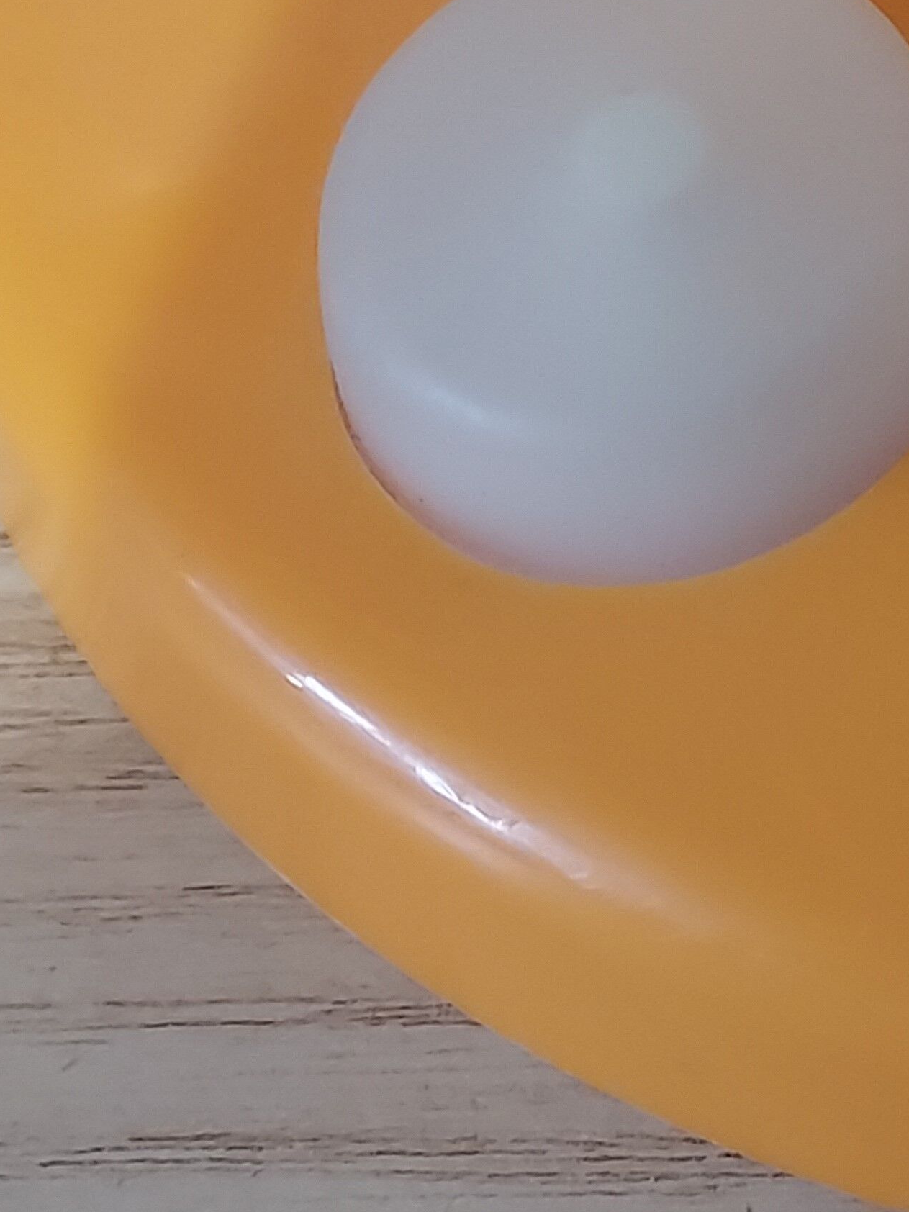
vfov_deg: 33.5
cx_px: 951
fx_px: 1996
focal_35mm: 57
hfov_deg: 24.3
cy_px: 407
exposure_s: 1/40
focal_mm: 4.6
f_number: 1.8
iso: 400
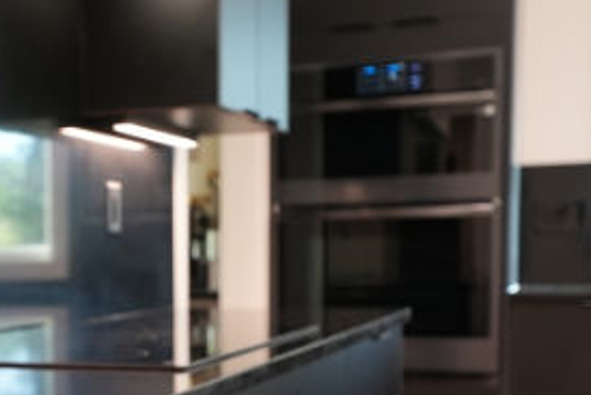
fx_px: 1182
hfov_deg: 26.3
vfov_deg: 18.7
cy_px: 340
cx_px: -24
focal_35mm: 72
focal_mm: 21.9
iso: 2000
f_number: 2.8
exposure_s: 1/250
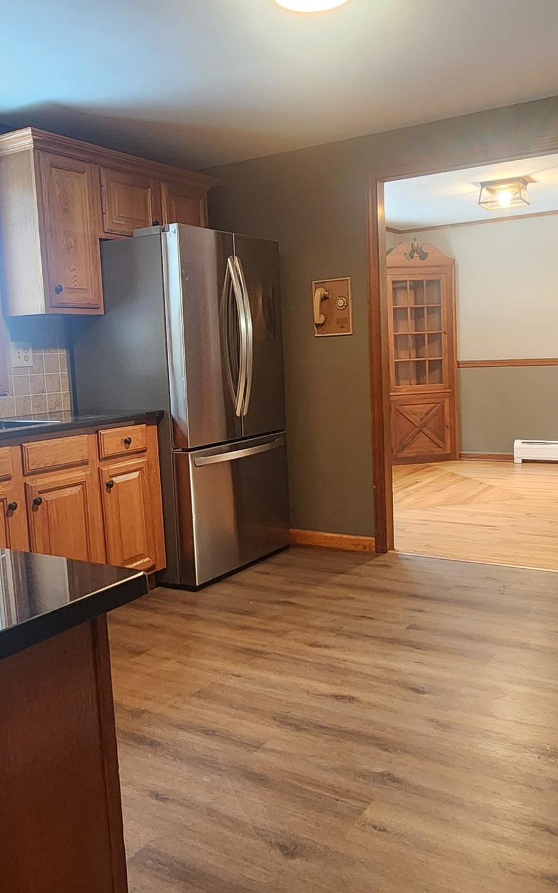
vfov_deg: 64.6
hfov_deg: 43.1
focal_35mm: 29
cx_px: 275
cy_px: 430
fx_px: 706
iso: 320
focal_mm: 2.2
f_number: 2.2
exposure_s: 1/30
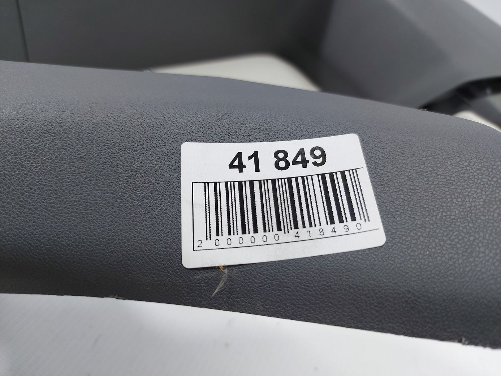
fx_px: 347
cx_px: 250
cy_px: 188
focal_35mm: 24
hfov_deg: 71.6
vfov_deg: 56.8
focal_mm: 5.23
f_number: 1.8
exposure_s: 1/50
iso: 50
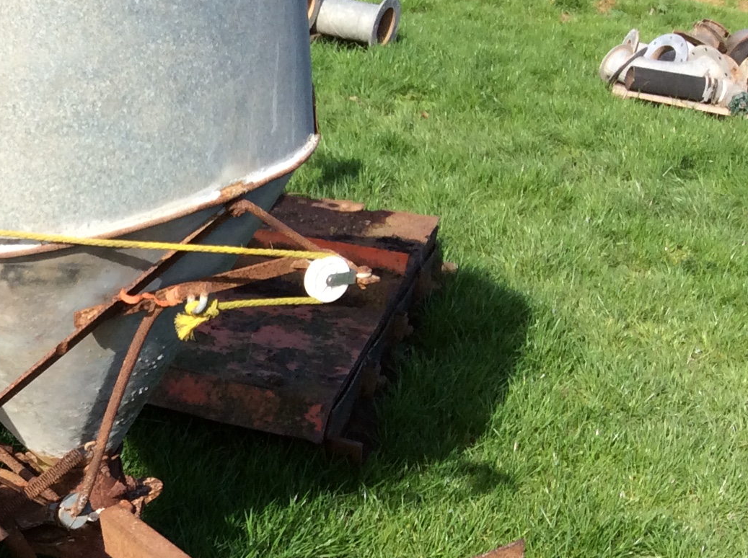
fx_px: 1726
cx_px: -181
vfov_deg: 18.3
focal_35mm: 80
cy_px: 373
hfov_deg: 22.3
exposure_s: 1/894
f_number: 2.4
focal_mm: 3.3
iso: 32
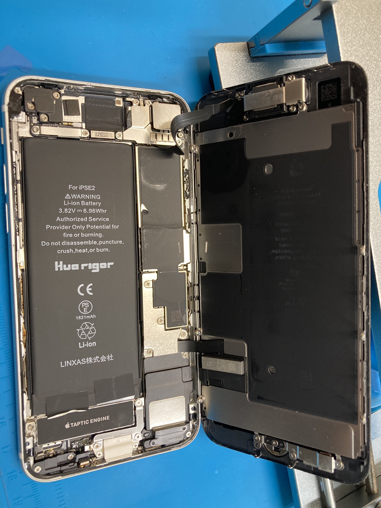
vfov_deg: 63.4
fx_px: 411
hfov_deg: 49.7
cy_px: 254
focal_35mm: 28
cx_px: 190
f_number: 1.8
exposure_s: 1/50
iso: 125
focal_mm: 3.99
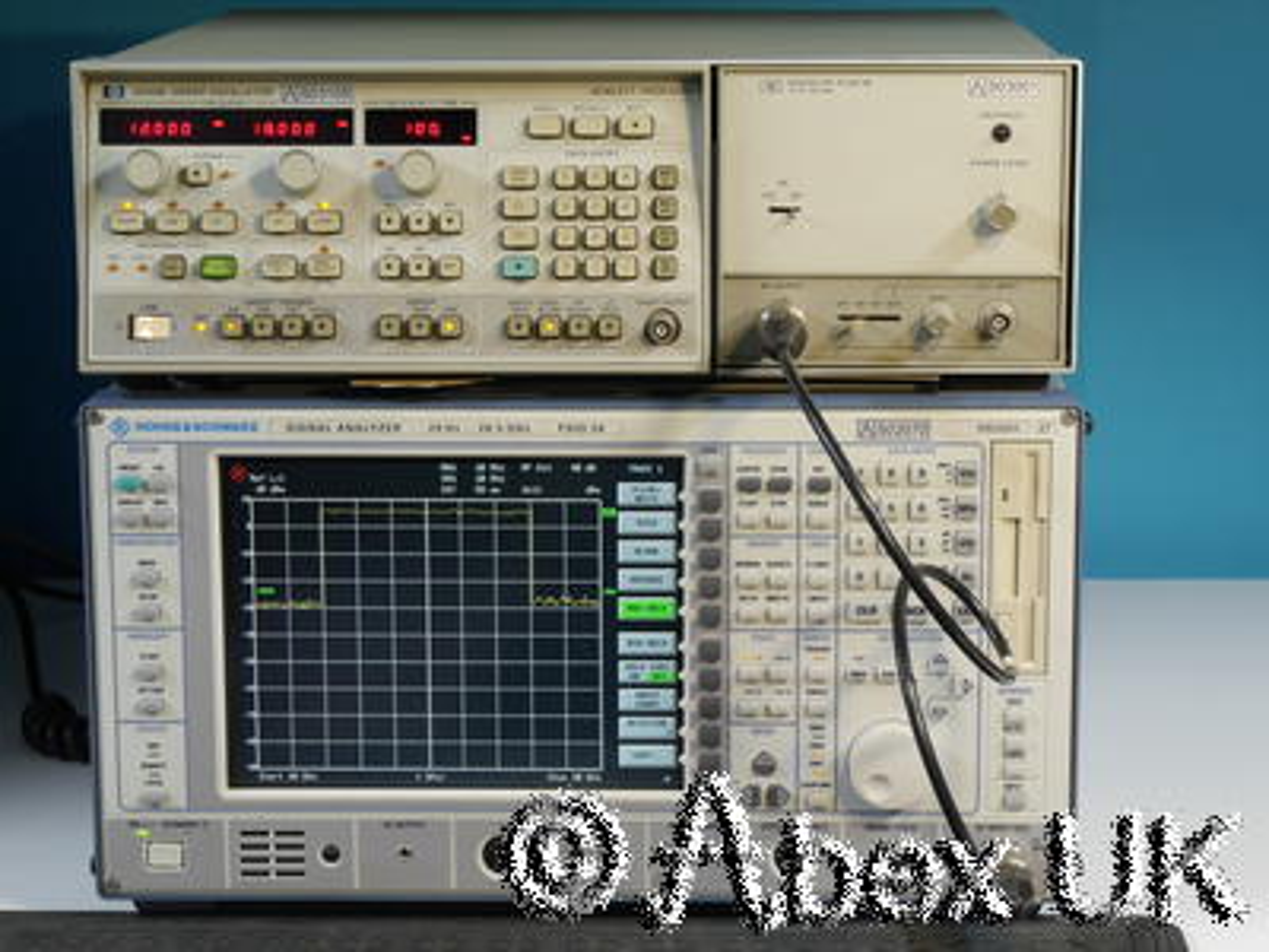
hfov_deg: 21.3
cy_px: 476
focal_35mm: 92
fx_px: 3373
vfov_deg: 16.1
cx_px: 634
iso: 400
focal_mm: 46
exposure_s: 1/2.5
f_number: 13
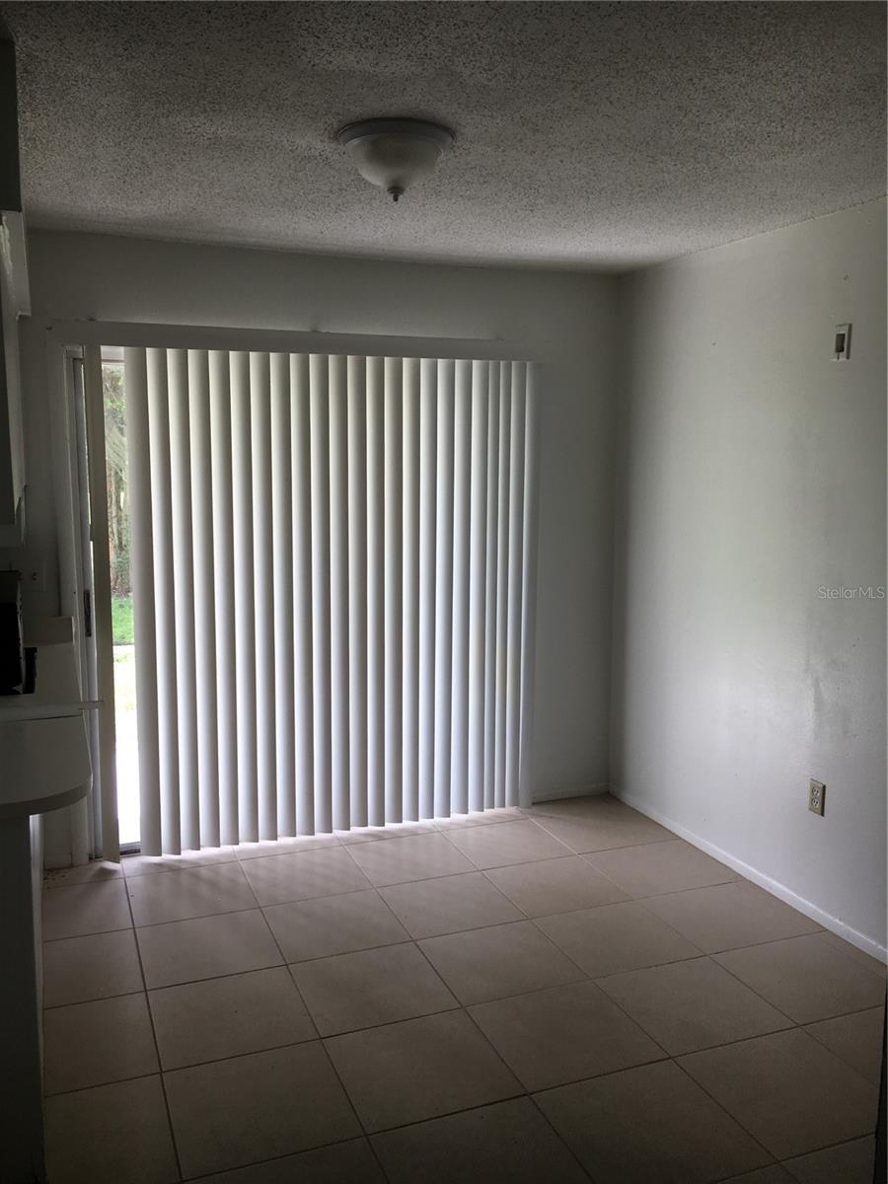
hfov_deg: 48.2
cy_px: 592
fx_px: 992
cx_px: 444
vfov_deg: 61.7
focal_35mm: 29
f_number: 2.2
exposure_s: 1/124
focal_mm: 4.15
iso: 25
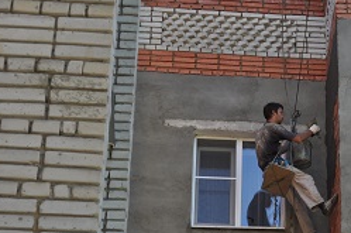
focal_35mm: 191
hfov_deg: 10.6
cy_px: 92
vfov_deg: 7.2
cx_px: 386
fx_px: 1860
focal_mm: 55
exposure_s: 1/200
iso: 200
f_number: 8
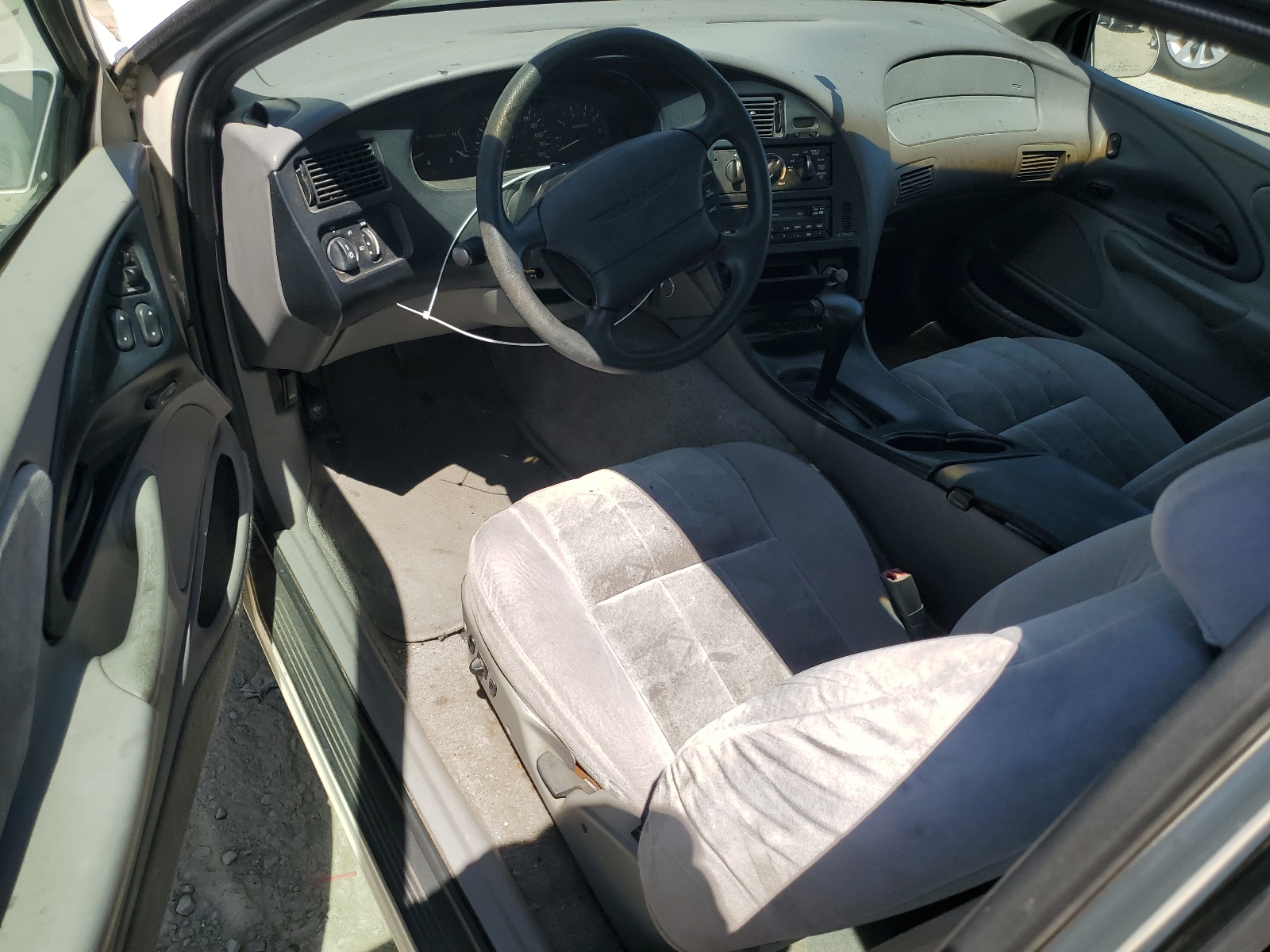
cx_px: 635
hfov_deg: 67.3
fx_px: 954
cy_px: 476
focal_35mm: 26
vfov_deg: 53.1
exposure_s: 1/2000
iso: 50
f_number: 1.5
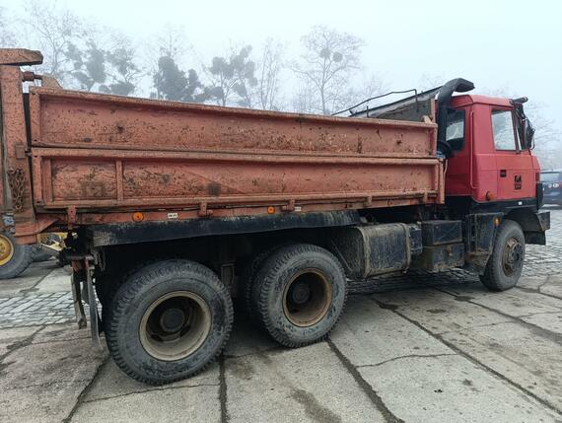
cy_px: 212
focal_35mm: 23
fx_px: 374
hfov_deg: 73.9
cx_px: 281
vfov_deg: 59.0
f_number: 1.6
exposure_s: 1/100
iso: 80
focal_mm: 6.14
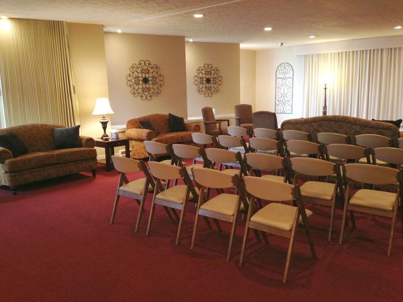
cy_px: 151
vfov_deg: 42.9
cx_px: 202
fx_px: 384
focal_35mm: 33
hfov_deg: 55.4
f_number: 2.4
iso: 160
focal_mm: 4.13
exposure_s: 1/20
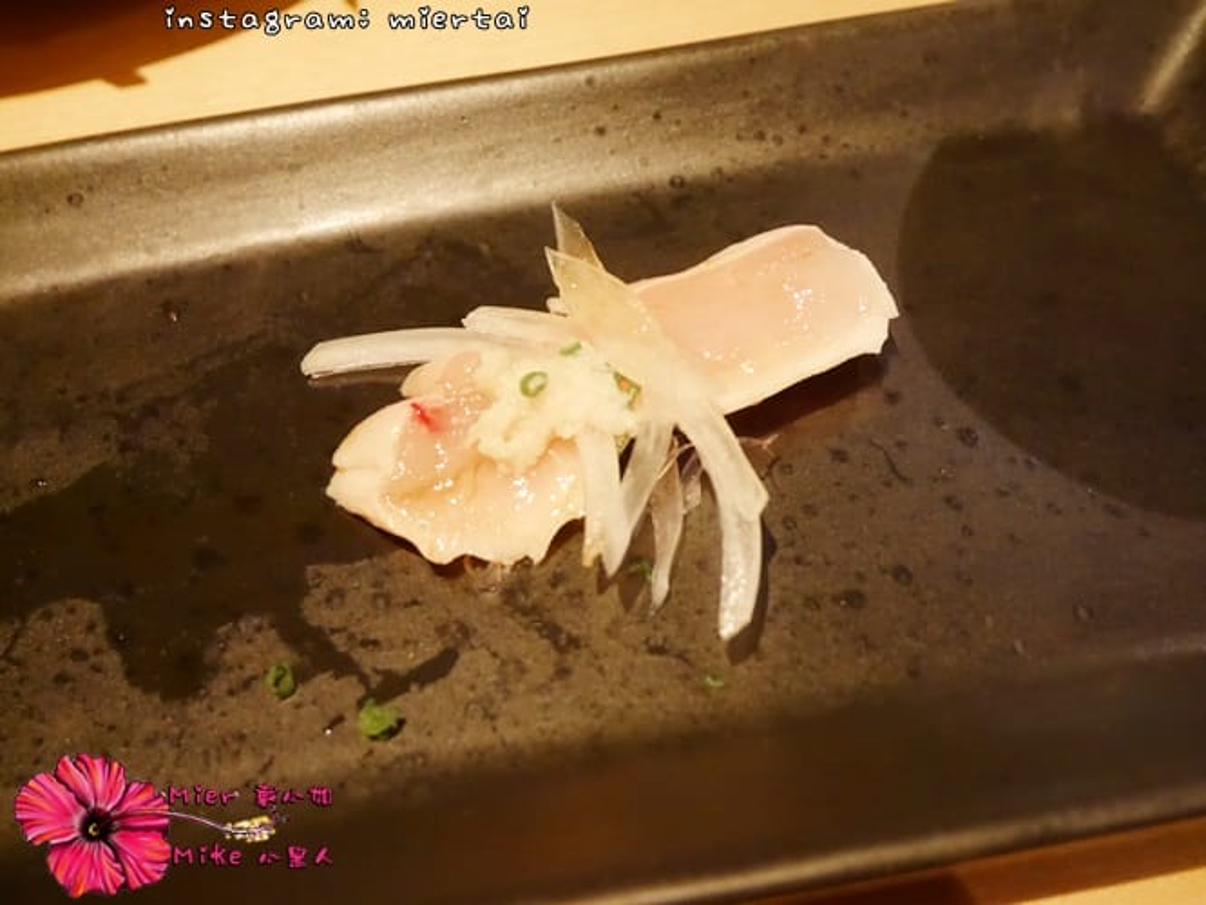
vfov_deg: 41.8
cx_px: 603
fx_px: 1185
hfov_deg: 53.9
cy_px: 452
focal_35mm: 34
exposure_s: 1/20
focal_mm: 17
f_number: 4.1
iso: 6400
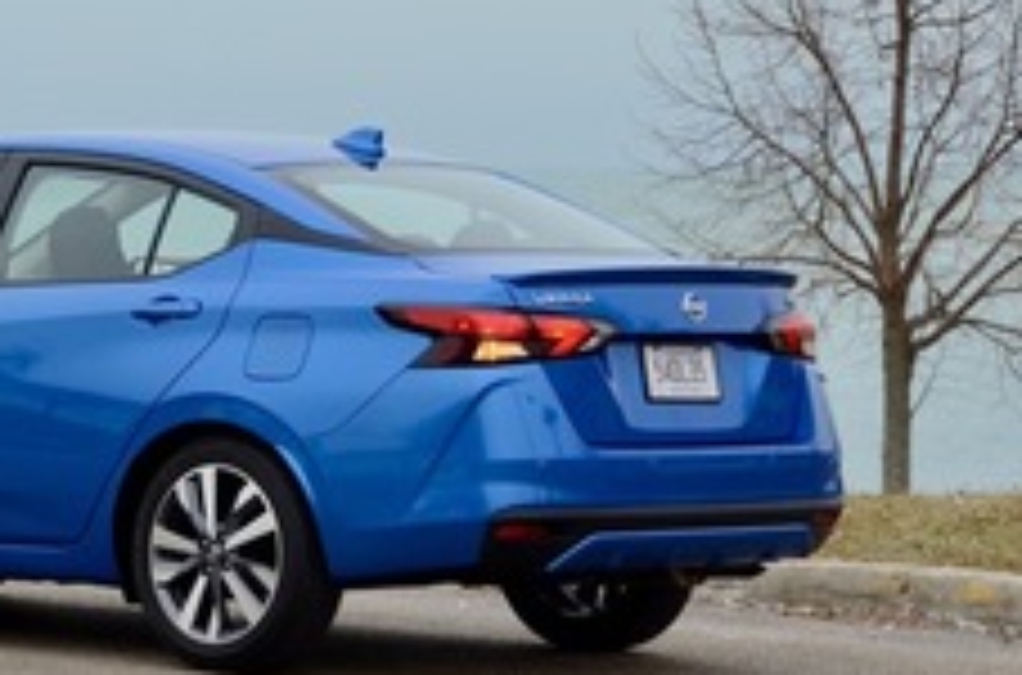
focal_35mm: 185
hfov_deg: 11.1
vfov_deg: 7.4
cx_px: 167
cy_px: 299
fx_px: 5237
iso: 800
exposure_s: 1/640
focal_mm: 70
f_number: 6.3
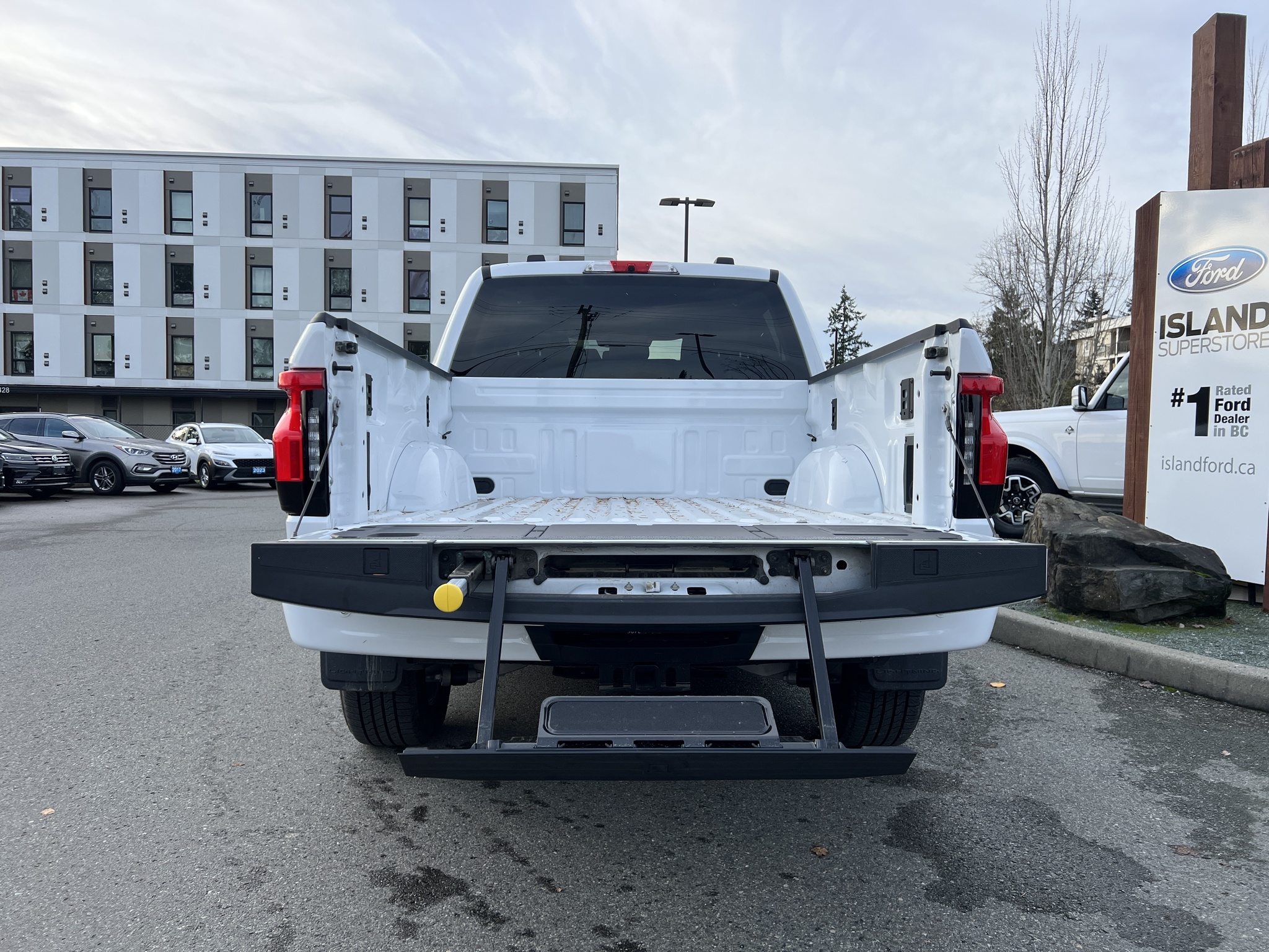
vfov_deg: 53.1
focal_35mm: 26
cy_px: 476
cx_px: 634
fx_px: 953
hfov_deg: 67.3
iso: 50
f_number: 1.5
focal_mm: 5.7
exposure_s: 1/1209
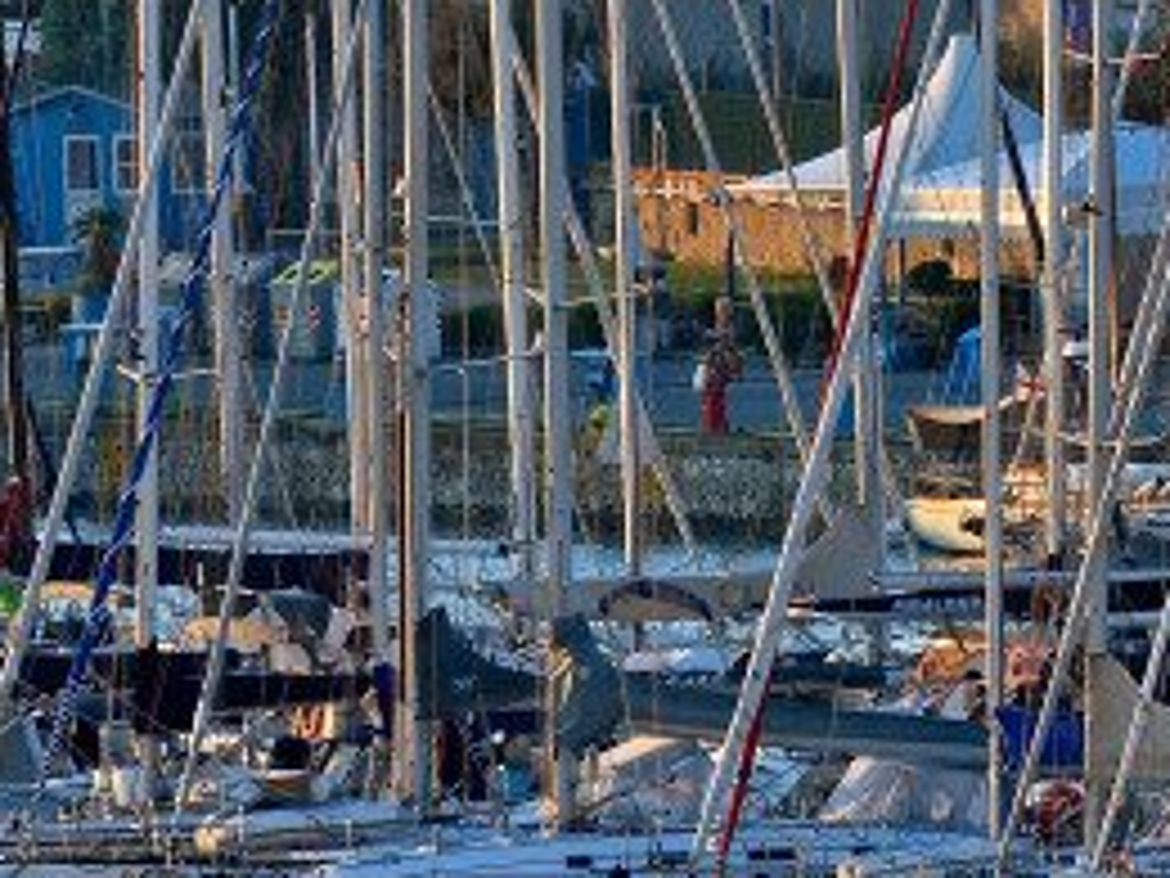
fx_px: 28189
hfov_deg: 2.4
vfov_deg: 1.8
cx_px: 1460
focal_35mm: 834
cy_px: 135
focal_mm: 200
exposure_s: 1/500
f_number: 5.6
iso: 400
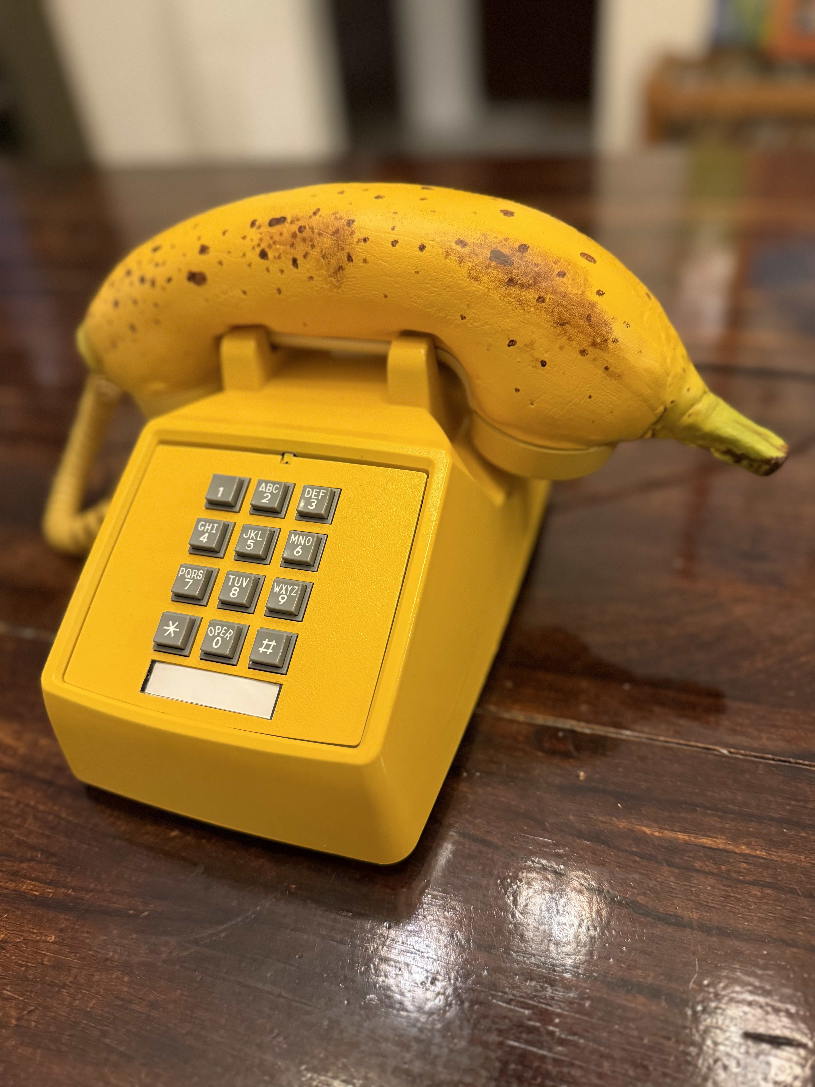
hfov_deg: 56.8
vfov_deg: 71.6
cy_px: 544
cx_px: 408
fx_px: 753
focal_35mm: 24
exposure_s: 1/60
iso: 640
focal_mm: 6.76
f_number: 1.78
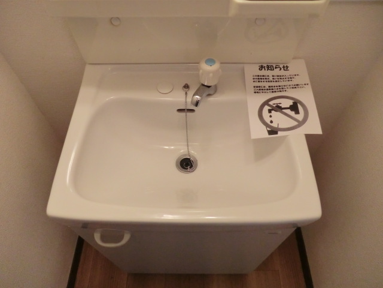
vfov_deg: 56.8
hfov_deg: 71.6
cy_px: 144
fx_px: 266
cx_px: 192
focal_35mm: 24
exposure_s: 1/60
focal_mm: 4.3
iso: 320
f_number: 3.2
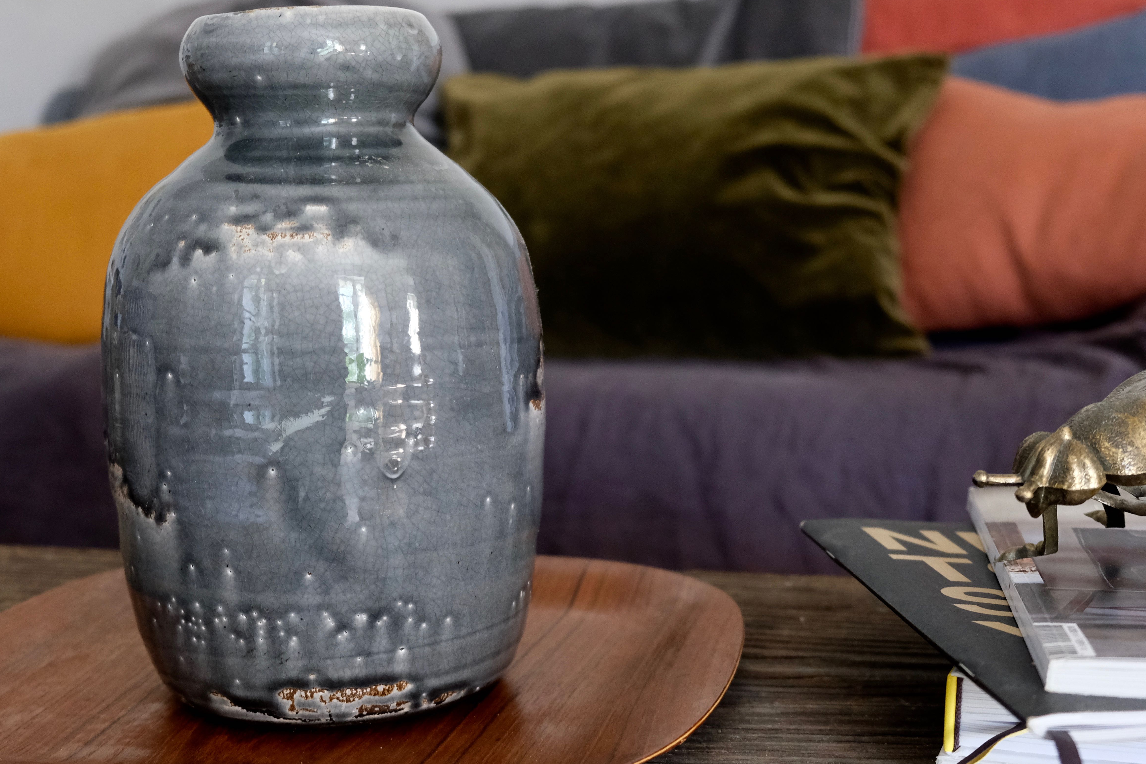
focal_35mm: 49
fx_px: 1560
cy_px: 454
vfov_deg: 27.5
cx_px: 551
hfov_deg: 40.3
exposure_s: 1/60
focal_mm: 25.4
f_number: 3.2
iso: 2000
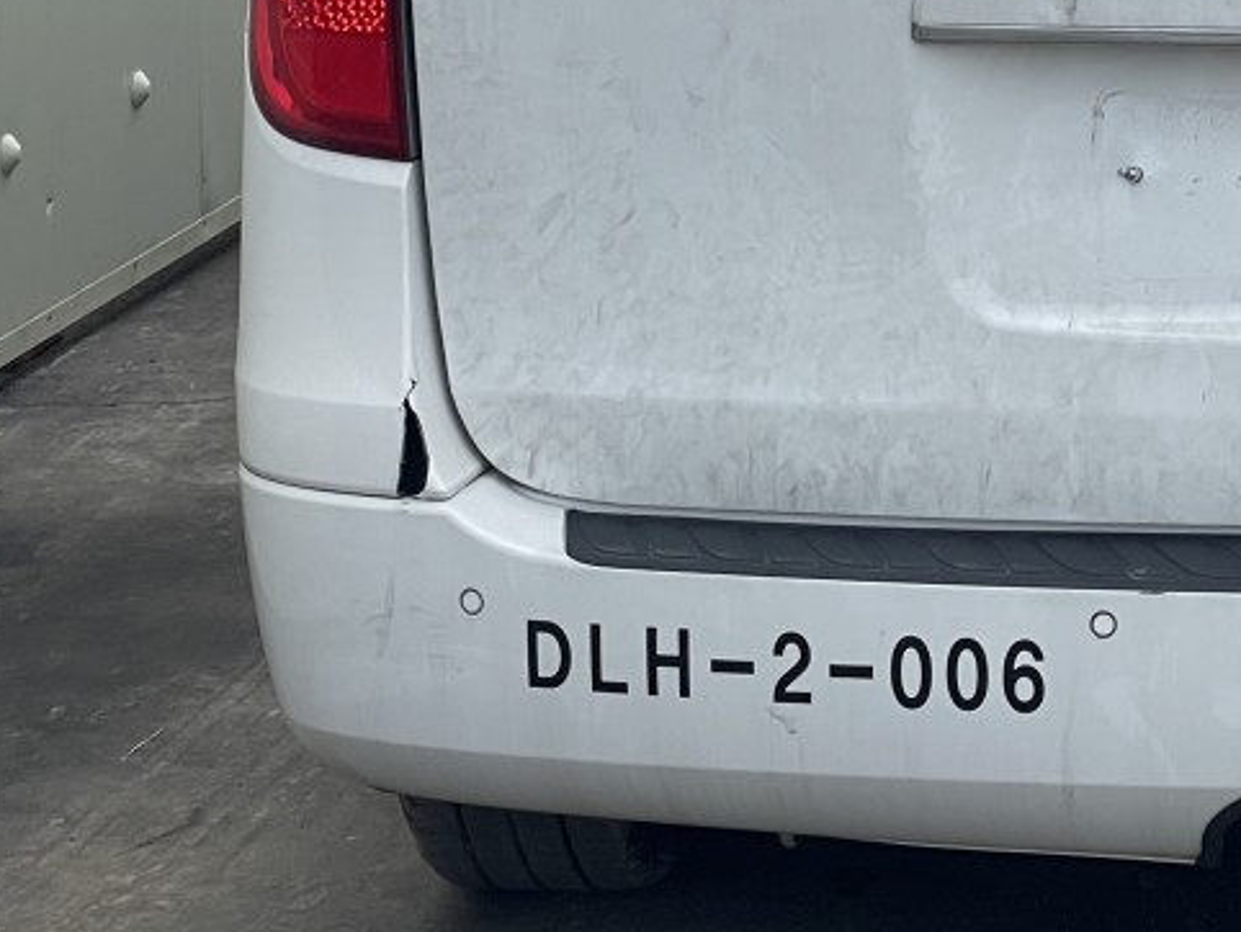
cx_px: 1488
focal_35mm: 138
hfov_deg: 13.9
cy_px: -242
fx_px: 4950
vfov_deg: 10.5
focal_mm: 6
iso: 25
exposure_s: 1/695
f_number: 2
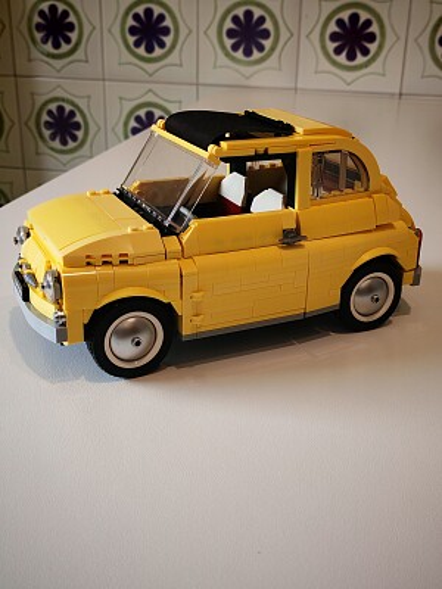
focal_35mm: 41
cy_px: 294
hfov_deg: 35.1
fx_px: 698
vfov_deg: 45.8
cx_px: 221
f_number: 1.95
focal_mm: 5.52
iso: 250
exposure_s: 1/50
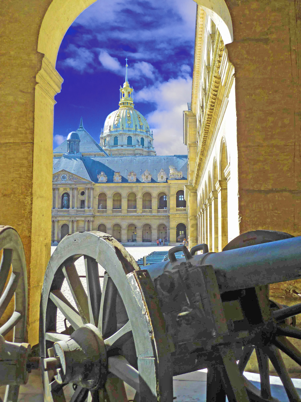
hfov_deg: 40.7
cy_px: 201
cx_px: 150
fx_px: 406
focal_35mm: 35
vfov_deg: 52.6
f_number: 4
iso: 80
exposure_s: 1/200
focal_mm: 5.7
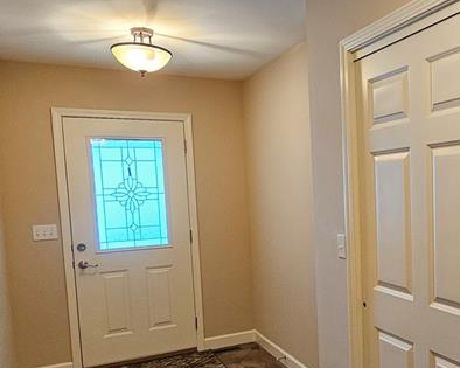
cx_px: 355
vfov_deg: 44.1
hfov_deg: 51.5
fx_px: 449
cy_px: 231
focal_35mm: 33
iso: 400
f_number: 2.2
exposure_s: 1/60
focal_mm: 2.2
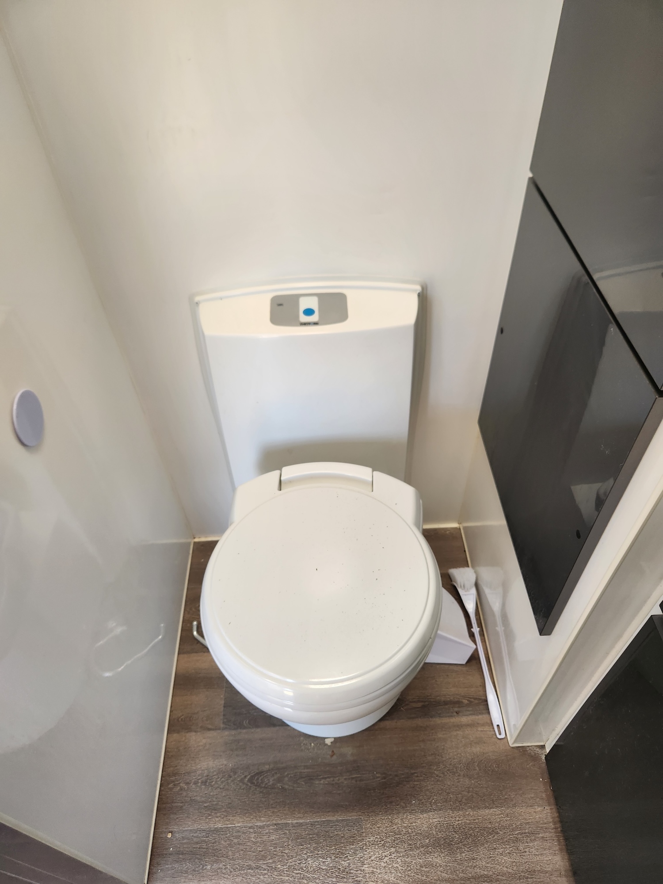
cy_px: 442
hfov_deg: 58.9
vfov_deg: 73.9
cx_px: 332
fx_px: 587
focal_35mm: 23
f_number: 1.8
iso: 125
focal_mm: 5.4
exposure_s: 1/180
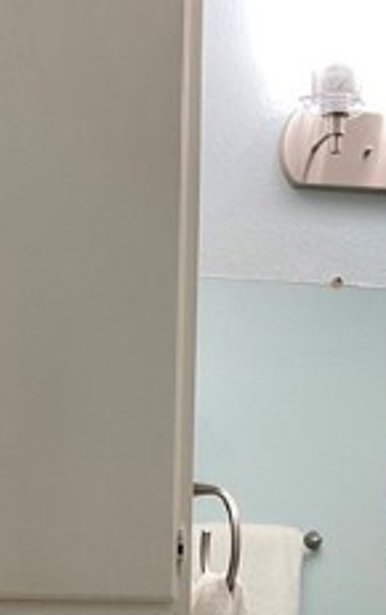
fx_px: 1426
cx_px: 128
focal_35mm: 85
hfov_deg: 15.4
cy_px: 674
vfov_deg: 22.9
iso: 100
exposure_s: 1/60
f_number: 1.8
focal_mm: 3
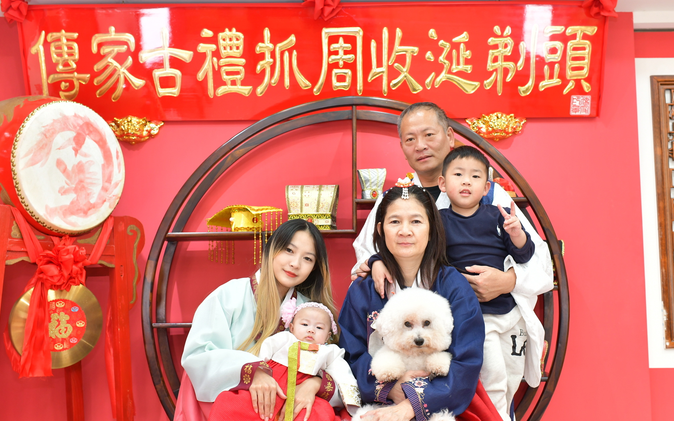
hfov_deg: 47.2
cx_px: 352
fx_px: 772
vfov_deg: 30.5
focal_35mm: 42
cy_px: 234
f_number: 4.5
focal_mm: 35
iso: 800
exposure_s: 1/200
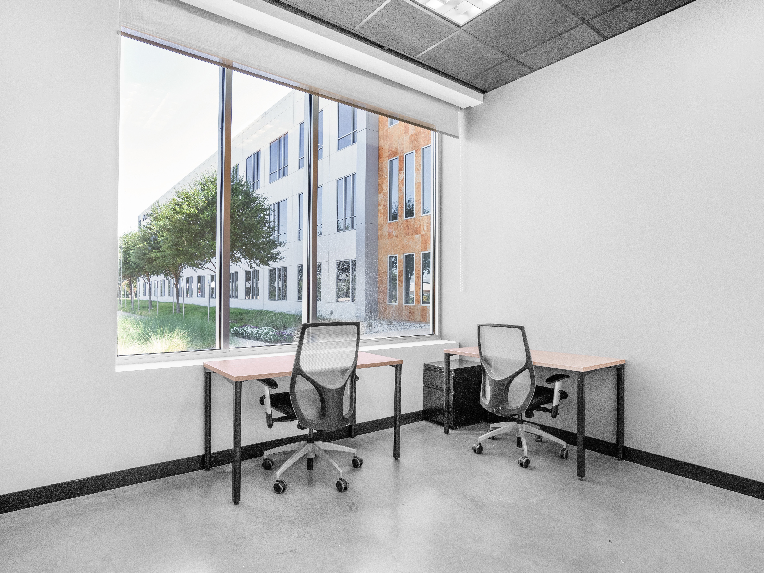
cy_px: 292
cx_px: 369
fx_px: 419
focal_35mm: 19
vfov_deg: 68.7
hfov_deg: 84.6
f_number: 10
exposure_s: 1/25
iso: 400
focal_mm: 17
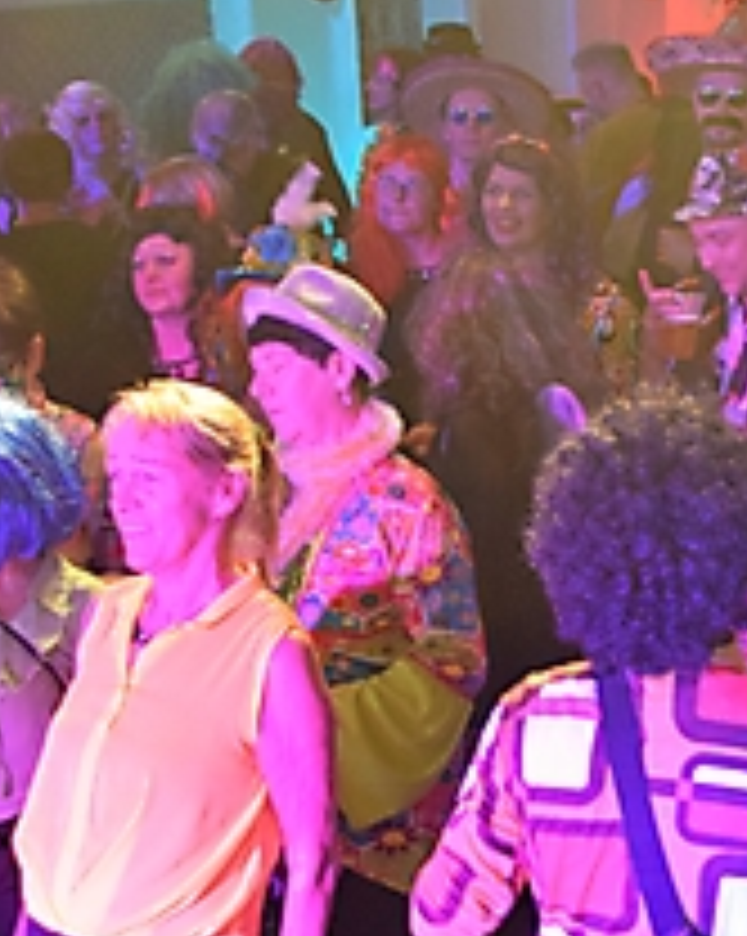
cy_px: 765
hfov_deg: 17.5
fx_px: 2362
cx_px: 747
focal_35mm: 85
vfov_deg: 22.1
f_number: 3.8
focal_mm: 21
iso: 1400
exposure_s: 1/60
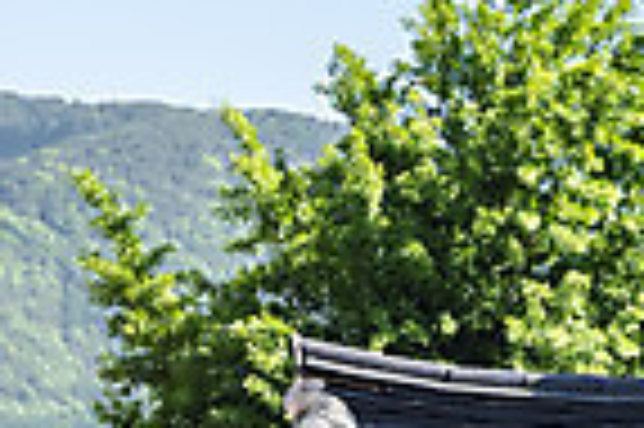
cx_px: 1295
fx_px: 3377
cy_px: 757
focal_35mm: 189
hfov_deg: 10.1
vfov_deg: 7.1
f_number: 5
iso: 100
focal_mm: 45
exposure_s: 1/200
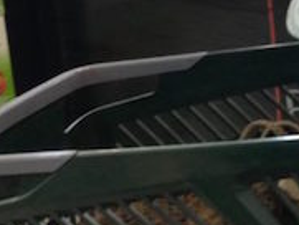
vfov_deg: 10.2
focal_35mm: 145
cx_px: 471
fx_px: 1253
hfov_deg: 12.8
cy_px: 198
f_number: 2.4
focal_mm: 4.28
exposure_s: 1/20
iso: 100
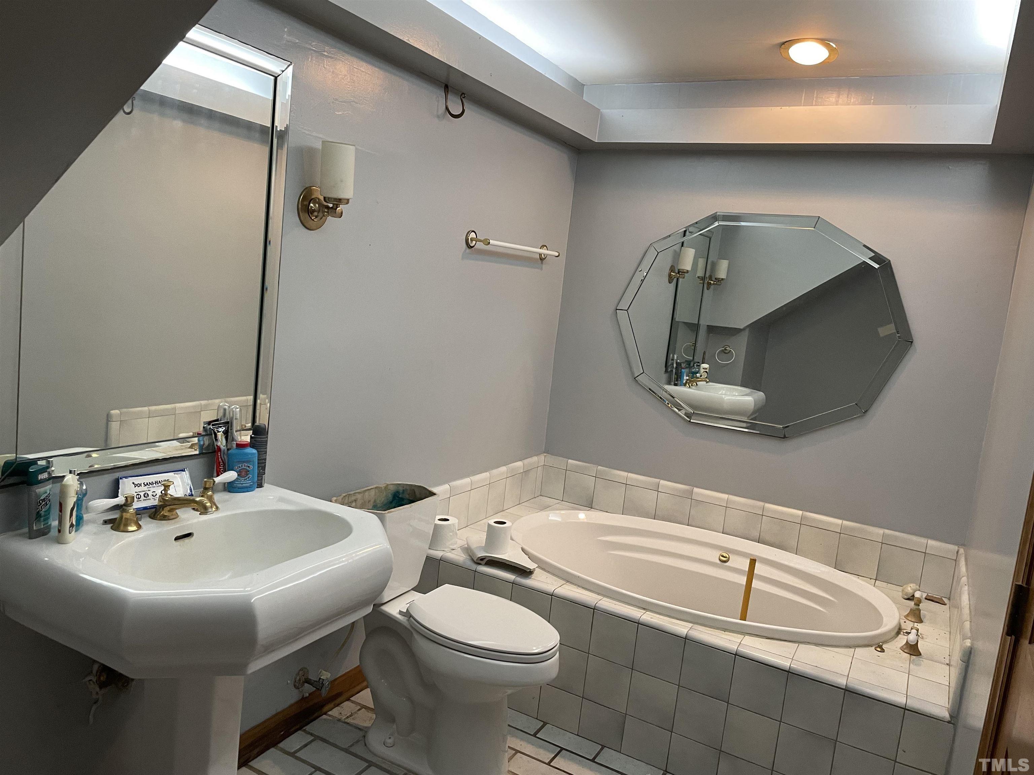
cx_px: 517
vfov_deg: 53.1
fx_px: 777
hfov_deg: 67.3
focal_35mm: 26
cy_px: 388
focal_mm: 4.2
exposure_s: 1/60
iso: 160
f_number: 1.6
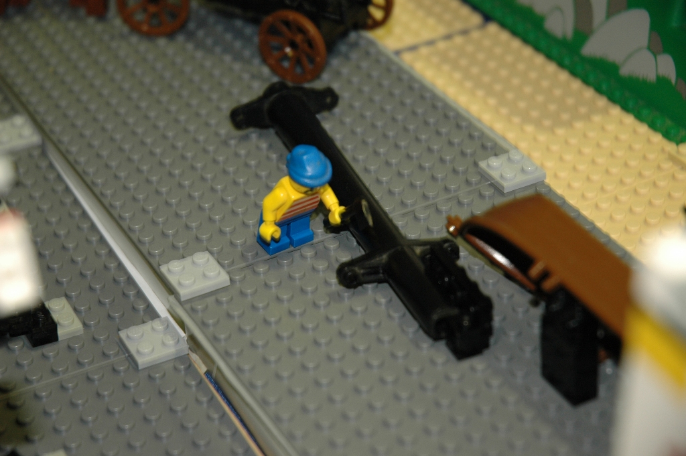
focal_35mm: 105
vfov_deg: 13.0
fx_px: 1999
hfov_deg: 19.5
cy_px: 228
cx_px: 343
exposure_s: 1/15
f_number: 4.5
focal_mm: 70
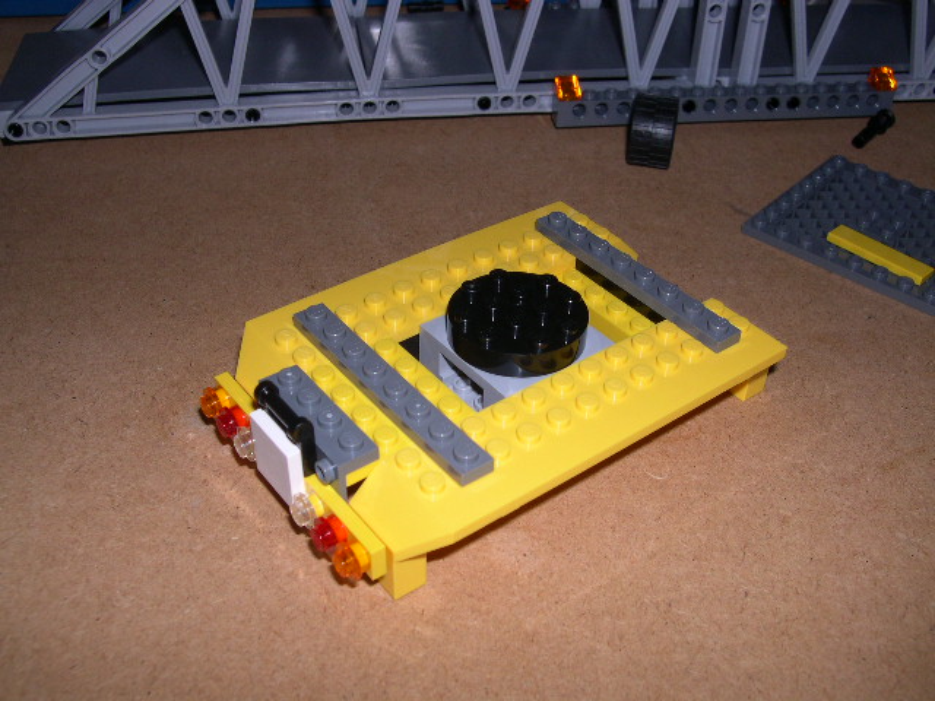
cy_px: 350
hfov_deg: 49.0
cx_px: 468
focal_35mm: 38
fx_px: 1026
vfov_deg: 37.7
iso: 100
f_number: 7.6
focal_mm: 8
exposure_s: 1/60
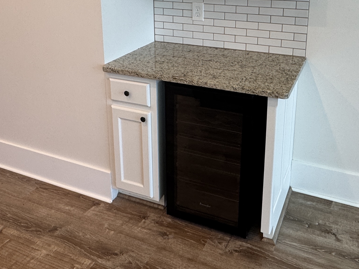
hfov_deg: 50.1
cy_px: 45
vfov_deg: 37.0
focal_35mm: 37
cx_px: 190
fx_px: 384
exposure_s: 1/120
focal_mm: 2.22
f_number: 2.2
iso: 125
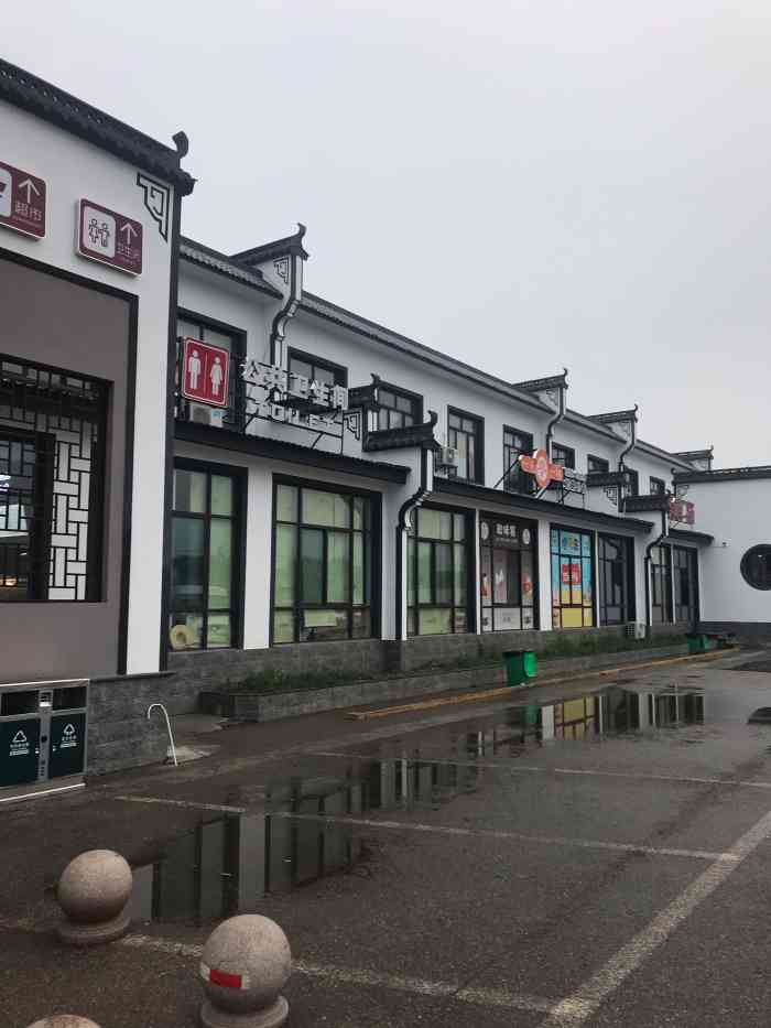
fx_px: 831
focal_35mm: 28
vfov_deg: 63.4
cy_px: 514
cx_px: 386
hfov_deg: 49.8
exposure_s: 1/184
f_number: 1.8
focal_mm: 3.99
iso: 20
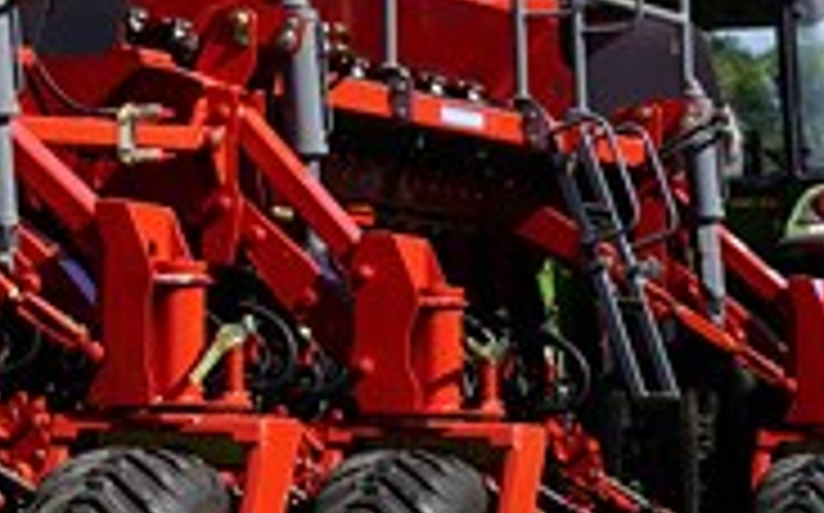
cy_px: -317
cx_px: -689
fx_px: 5250
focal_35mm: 234
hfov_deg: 8.6
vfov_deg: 5.5
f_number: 10
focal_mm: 41
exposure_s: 1/160
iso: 100
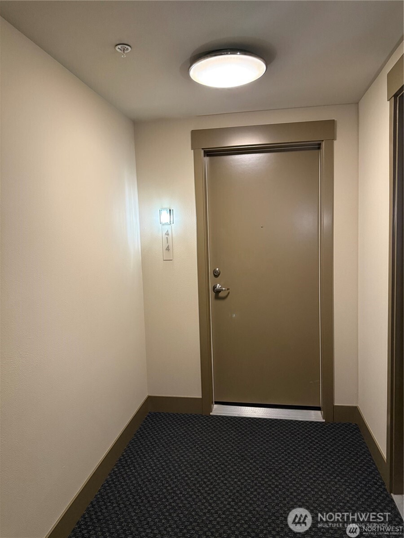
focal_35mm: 24
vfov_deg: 71.6
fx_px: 373
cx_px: 202
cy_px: 269
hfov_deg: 56.8
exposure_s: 1/60
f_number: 1.78
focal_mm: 6.76
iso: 800
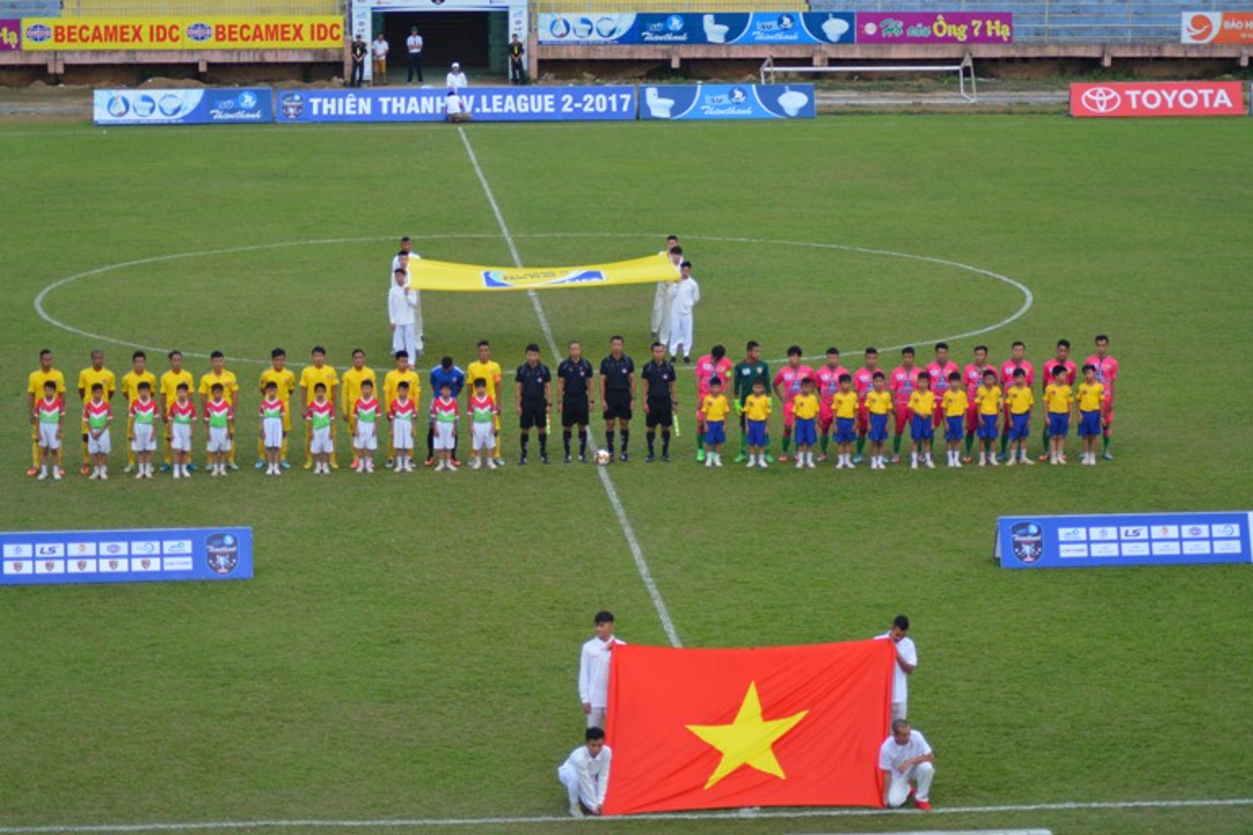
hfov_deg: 19.5
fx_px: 3654
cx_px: 626
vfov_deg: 13.0
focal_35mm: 105
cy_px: 418
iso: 500
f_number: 4
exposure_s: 1/1000
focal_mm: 70
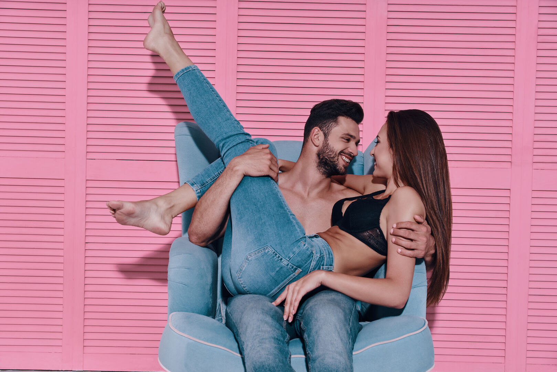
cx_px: 278
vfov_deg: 27.0
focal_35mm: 50
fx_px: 774
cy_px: 186
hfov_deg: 39.6
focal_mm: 50
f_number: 5.6
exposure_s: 1/160
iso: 200
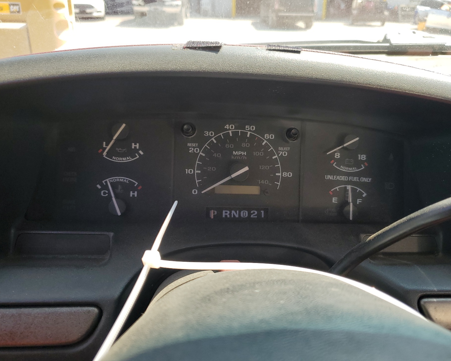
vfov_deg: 51.5
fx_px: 374
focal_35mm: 28
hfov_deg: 62.1
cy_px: 185
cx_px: 246
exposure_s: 1/588
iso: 50
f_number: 1.5
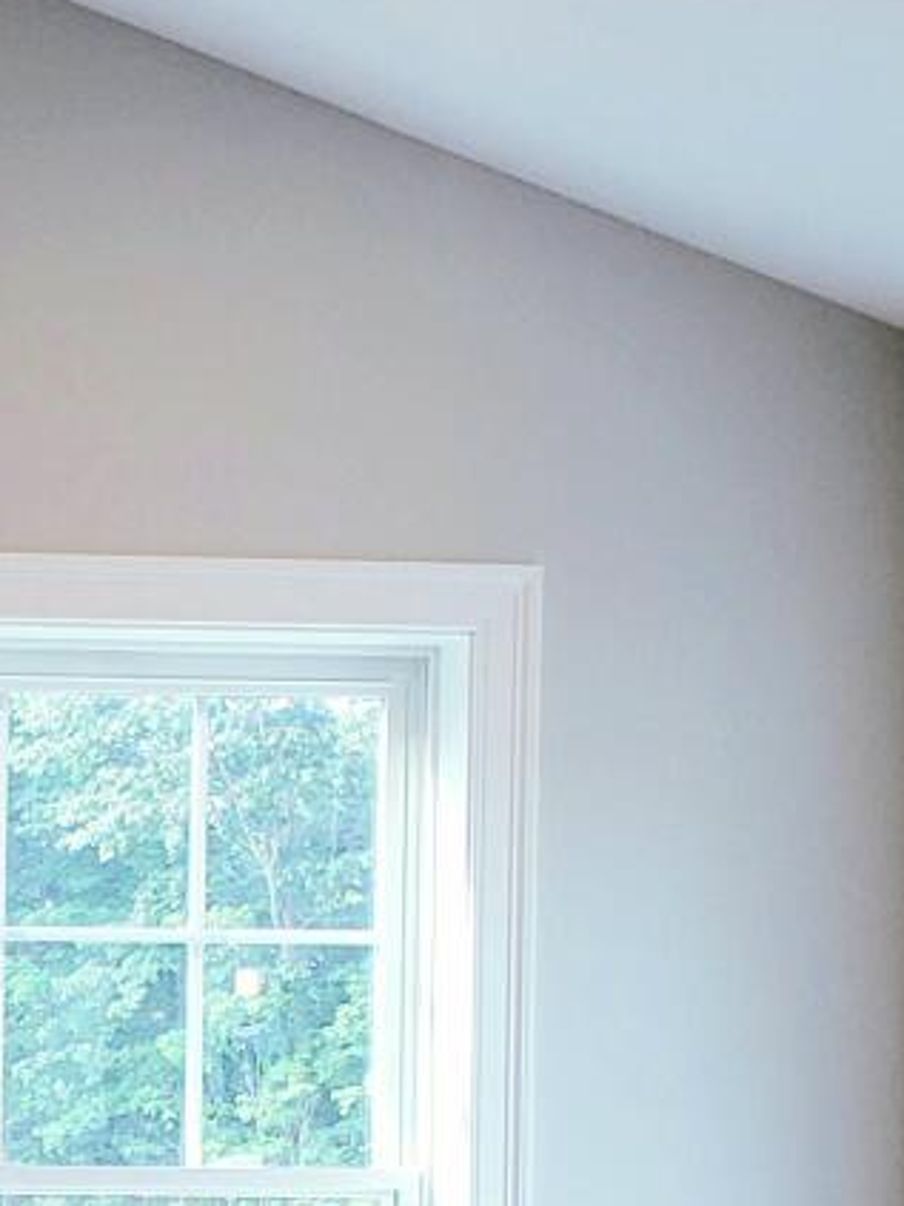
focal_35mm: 123
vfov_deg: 15.7
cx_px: -488
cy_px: 1212
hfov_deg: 11.5
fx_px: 4285
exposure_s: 1/60
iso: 64
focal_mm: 4.3
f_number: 2.4
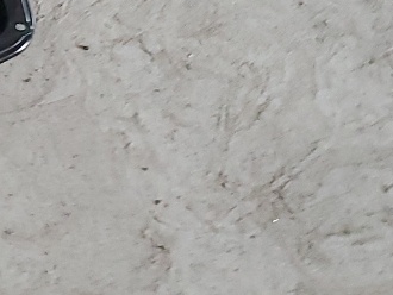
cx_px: -95
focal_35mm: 126
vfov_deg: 11.8
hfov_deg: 15.0
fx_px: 1432
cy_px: 77
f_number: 1.5
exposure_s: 1/60.2
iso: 257
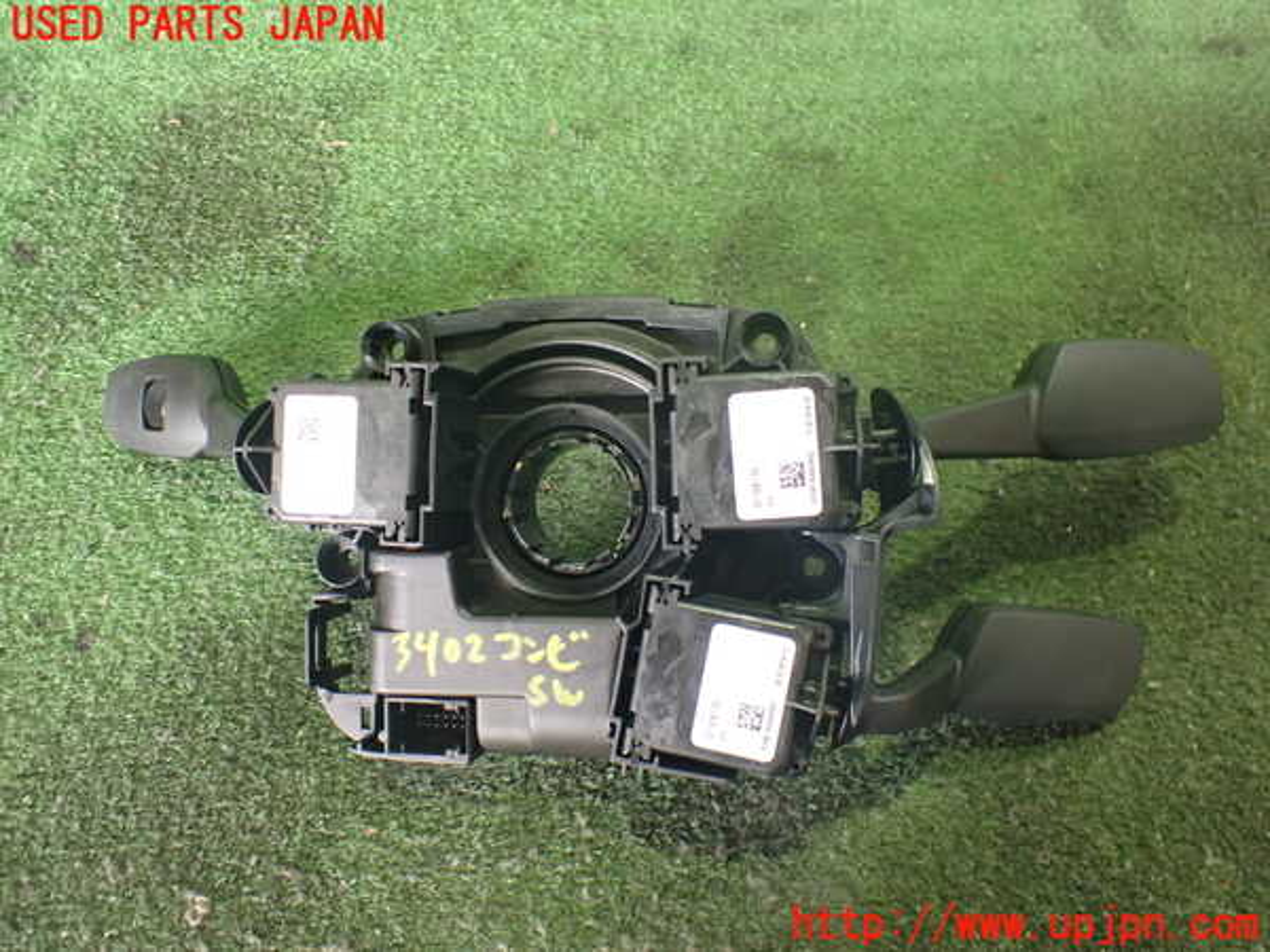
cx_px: 635
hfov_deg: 60.0
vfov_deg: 46.8
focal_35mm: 30
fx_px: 1101
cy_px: 476
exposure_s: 1/50
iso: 800
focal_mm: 5.4
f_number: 2.3
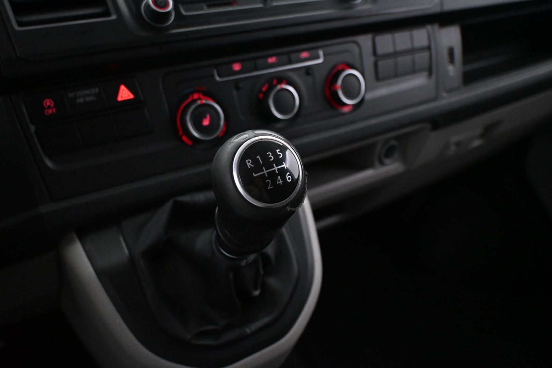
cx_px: 276
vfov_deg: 41.7
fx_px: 483
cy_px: 184
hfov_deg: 59.5
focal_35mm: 32
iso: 6400
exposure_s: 1/60
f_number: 4
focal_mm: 21
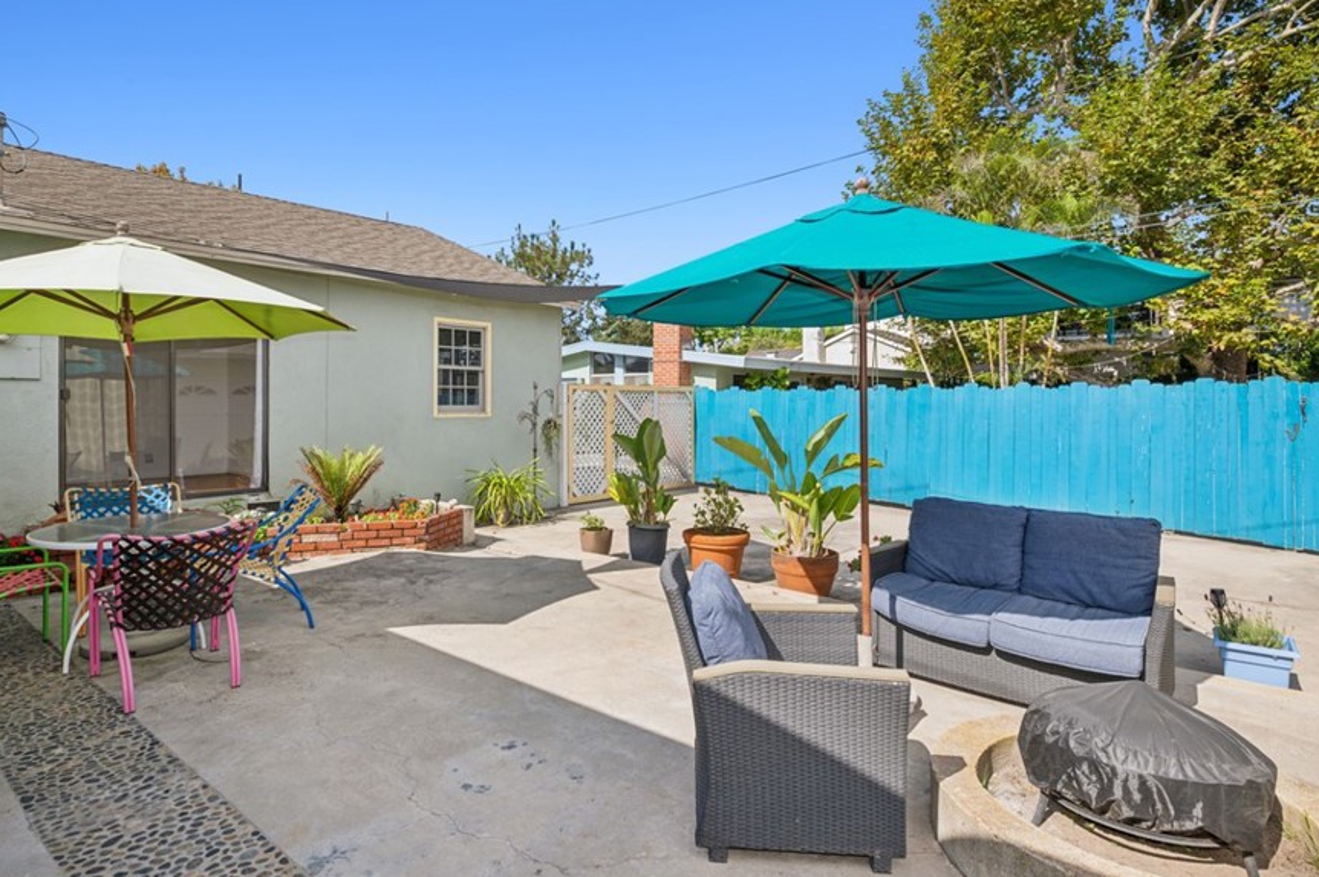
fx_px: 695
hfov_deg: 86.9
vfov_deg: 64.4
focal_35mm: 19
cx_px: 620
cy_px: 412
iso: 80
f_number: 10
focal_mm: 16
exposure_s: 1/100
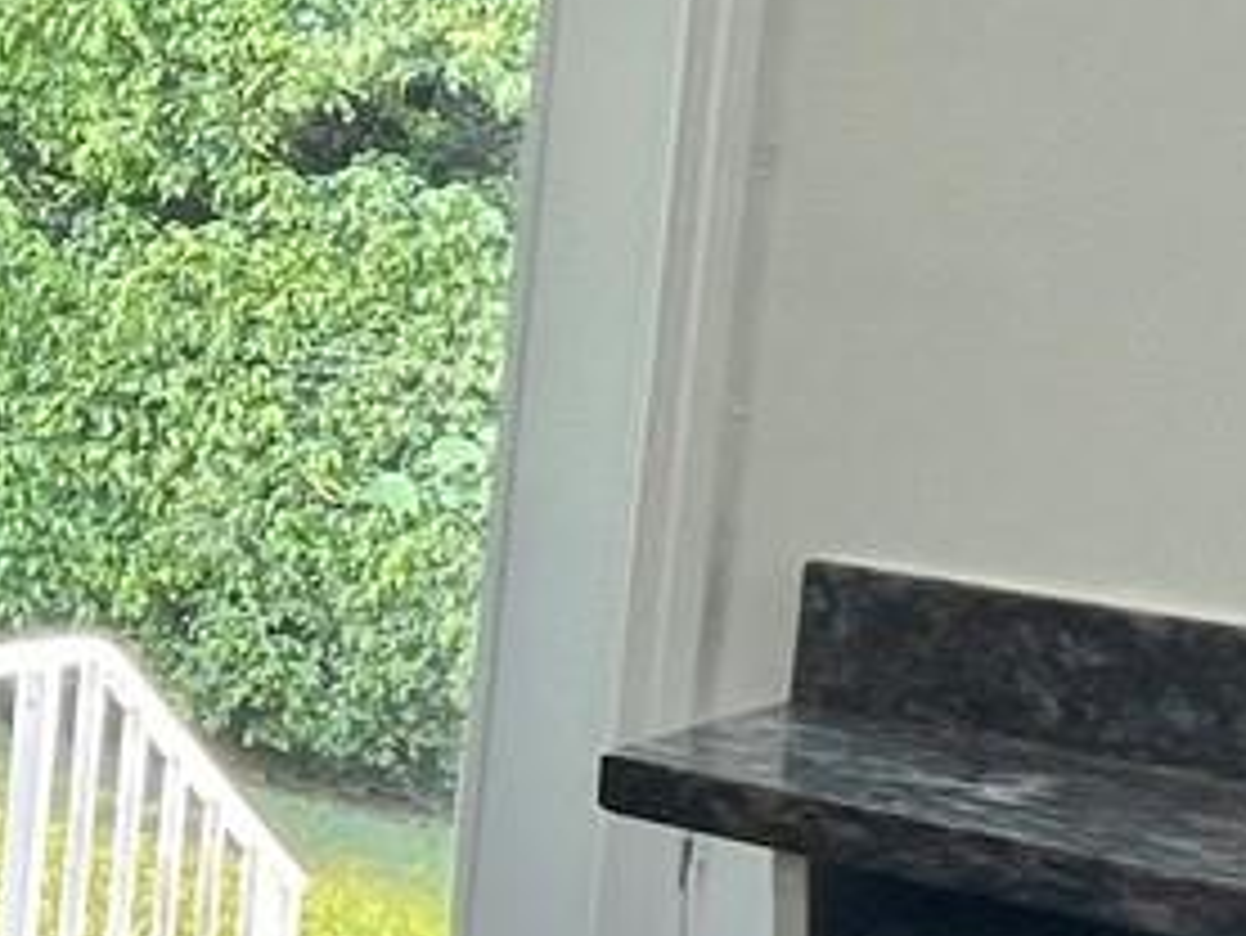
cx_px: -1678
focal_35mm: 75
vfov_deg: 19.4
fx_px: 2701
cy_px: 180
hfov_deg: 15.4
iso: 40
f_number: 1.8
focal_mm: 1.57
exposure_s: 1/99
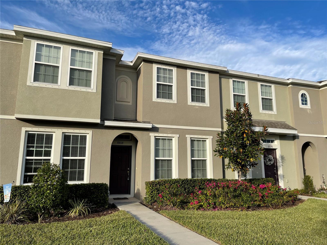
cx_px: 164
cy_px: 122
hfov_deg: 67.3
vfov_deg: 53.1
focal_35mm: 26
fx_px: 246
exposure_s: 1/3559
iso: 32
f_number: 1.6
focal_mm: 5.1
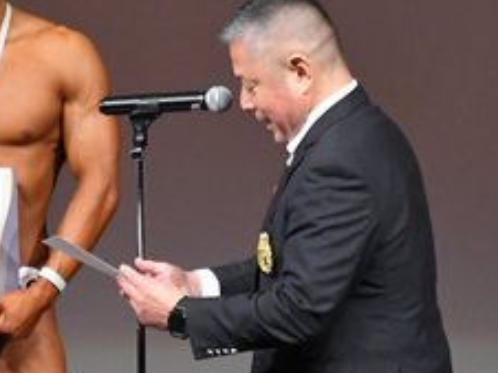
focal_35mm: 989
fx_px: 14213
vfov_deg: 1.5
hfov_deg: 2.0
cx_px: -14
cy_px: 446
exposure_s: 1/400
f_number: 5.6
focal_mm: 200
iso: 4000
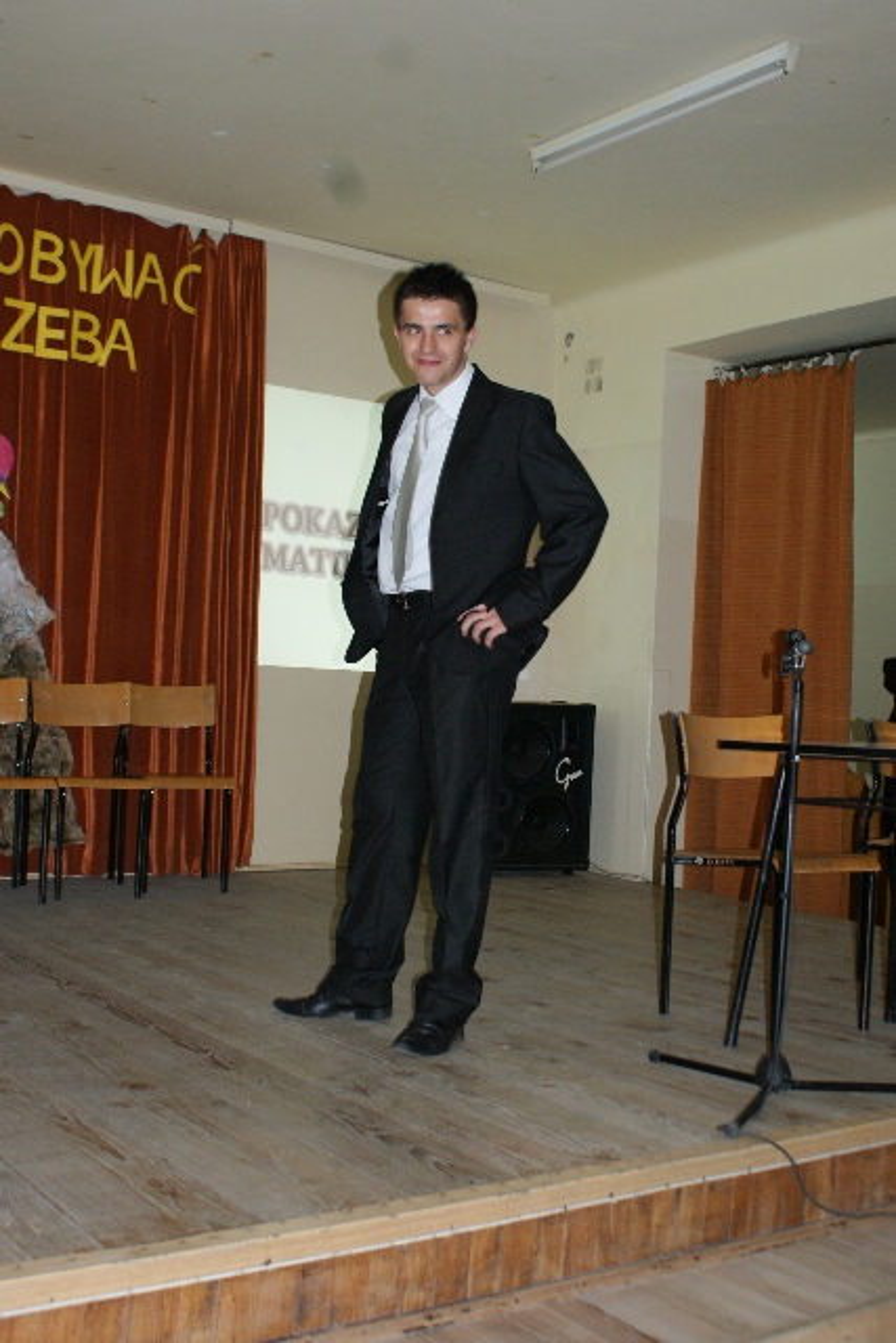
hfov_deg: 34.2
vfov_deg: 49.5
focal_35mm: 39
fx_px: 1455
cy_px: 672
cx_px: 448
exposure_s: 1/60
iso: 400
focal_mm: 26
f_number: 5.6
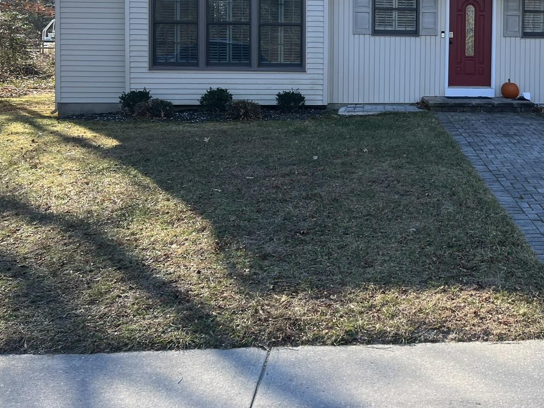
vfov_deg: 29.3
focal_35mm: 48
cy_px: 59
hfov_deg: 38.0
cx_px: 443
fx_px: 754
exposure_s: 1/1079
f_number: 1.5
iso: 50
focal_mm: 5.7
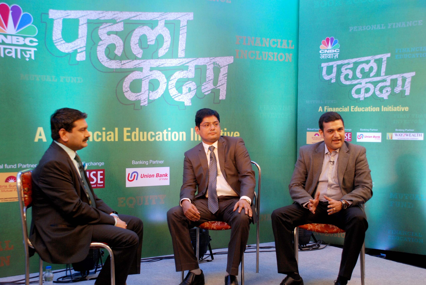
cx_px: 213
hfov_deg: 37.8
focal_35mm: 52
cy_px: 142
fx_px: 622
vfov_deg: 25.8
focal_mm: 35
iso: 320
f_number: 4.5
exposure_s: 1/40
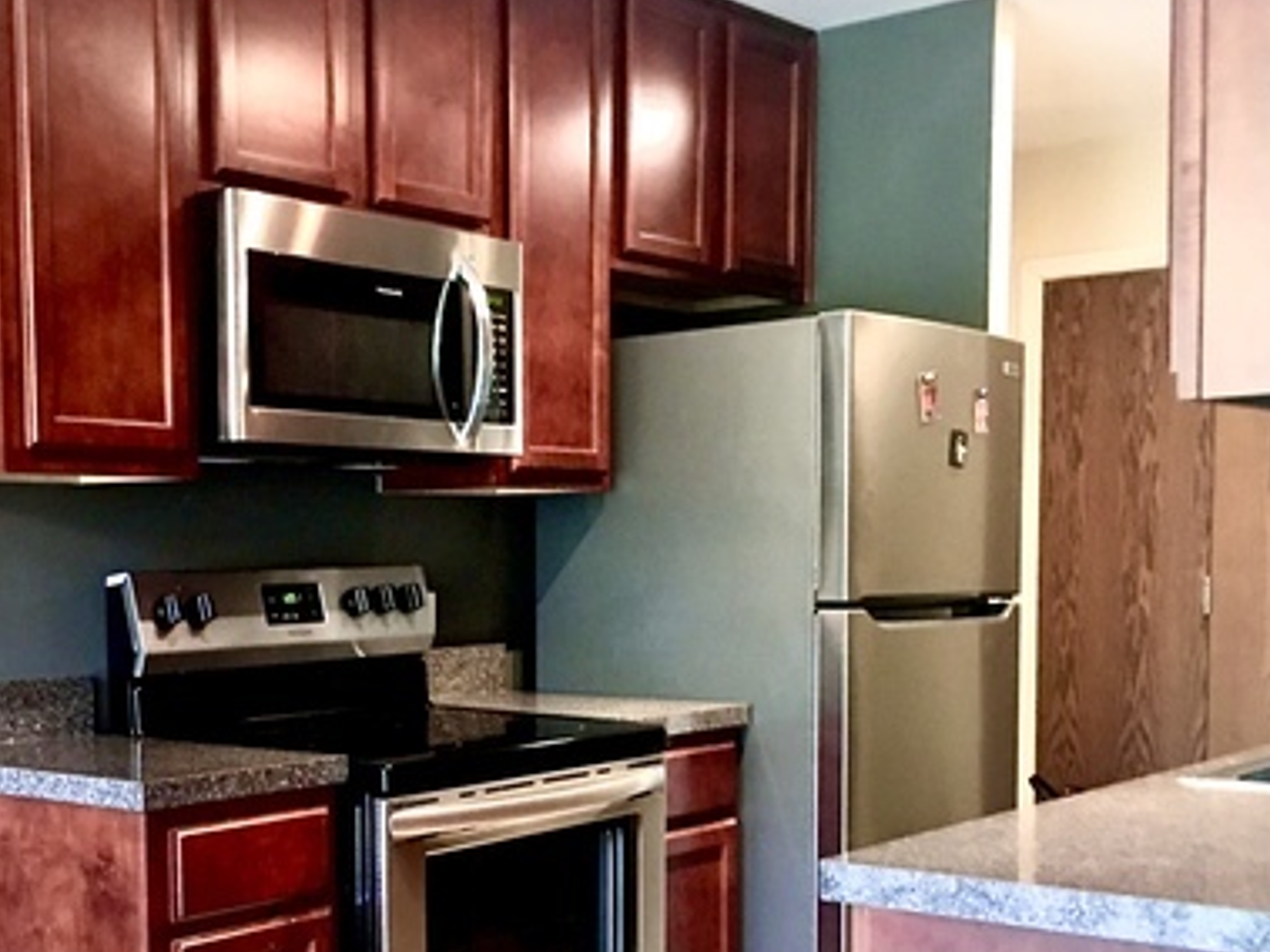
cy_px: 701
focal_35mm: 49
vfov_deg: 29.3
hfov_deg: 38.4
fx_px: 1797
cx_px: 395
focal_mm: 4.15
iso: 100
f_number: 2.2
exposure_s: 1/15
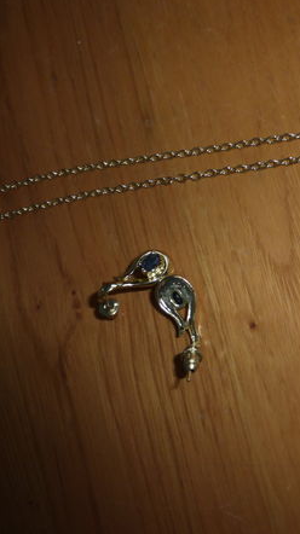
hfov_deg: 30.6
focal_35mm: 37
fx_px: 524
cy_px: 266
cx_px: 265
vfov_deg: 54.0
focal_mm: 4.3
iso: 125
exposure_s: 1/60
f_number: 3.3
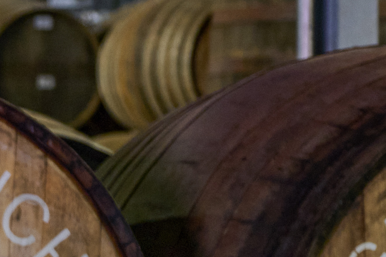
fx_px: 4836
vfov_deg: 3.0
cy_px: 521
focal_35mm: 451
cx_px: -503
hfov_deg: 4.5
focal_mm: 74
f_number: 4
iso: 250
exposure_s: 1/6
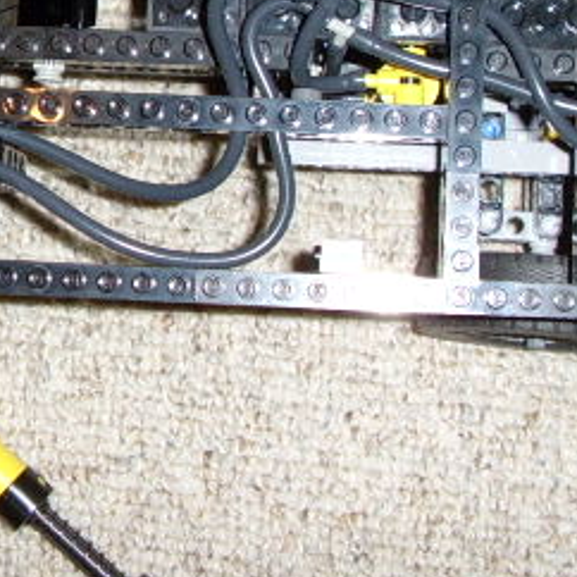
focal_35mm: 70
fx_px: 1320
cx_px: 284
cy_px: 38
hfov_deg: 24.7
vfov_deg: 23.9
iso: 141
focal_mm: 5.8
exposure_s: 1/30
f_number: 2.9
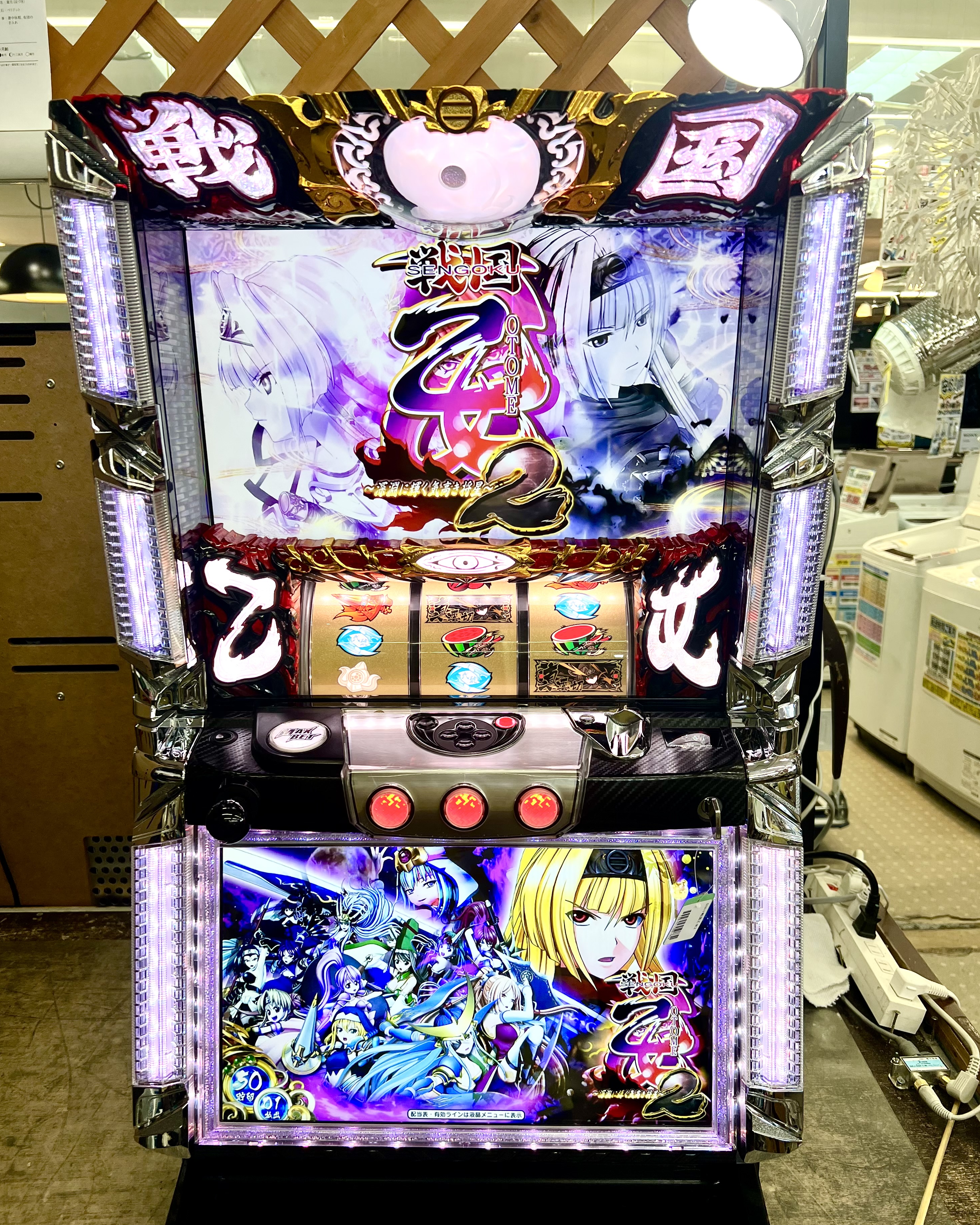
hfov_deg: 51.5
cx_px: 478
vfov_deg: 62.1
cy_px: 663
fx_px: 1015
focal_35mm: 28
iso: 50
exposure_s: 1/179
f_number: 1.5
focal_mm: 5.7
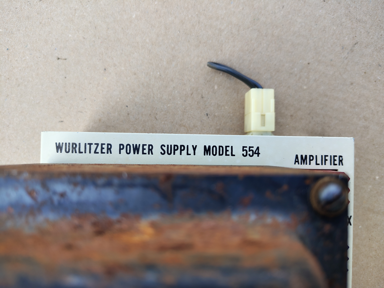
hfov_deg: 71.6
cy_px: 144
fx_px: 266
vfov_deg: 56.8
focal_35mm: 24
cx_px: 192
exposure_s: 1/285
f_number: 1.8
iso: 100
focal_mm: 5.56
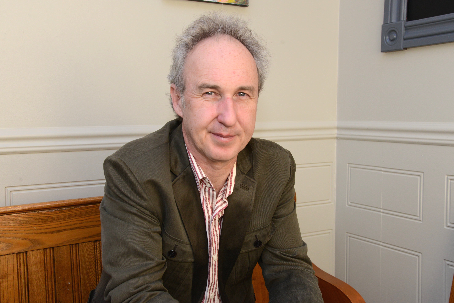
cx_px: 225
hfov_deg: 46.4
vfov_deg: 31.9
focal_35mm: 42
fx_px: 530
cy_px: 151
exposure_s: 1/200
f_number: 7.1
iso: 1250
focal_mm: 40
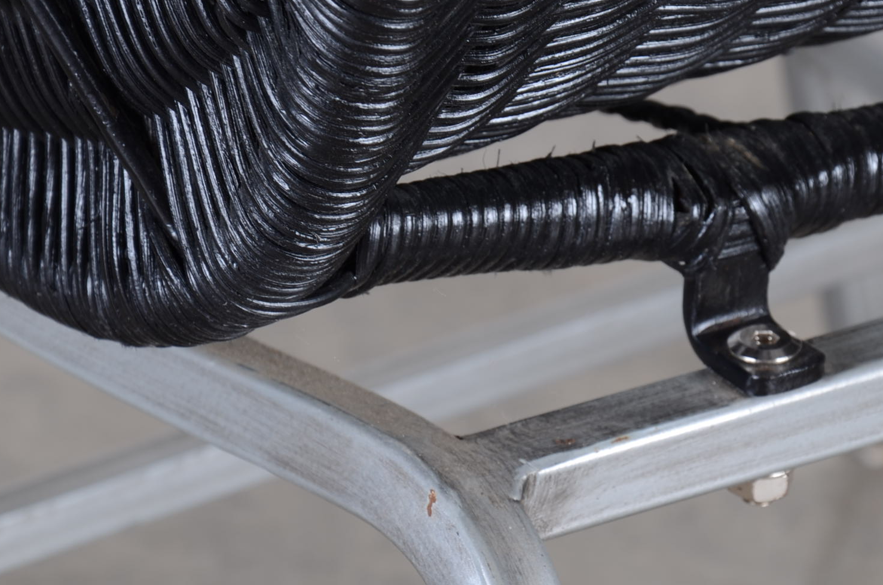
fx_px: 6433
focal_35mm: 263
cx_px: 652
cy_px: 179
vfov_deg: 5.2
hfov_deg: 7.8
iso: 100
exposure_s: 1/125
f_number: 8
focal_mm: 105
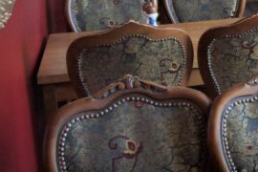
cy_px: -17
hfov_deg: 20.0
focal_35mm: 91
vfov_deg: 14.7
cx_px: 360
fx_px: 652
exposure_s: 1/200
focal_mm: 16
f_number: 2.8
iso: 1000
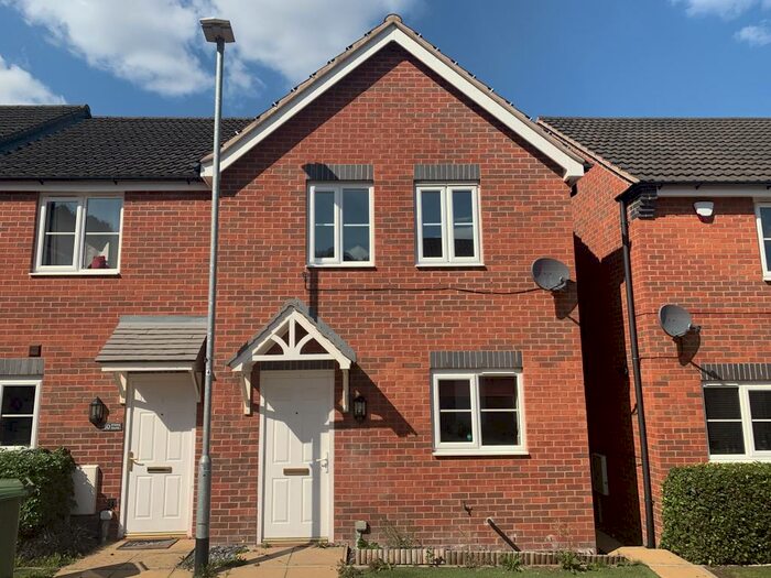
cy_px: 289
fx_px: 579
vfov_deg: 53.1
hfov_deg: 67.3
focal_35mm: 26
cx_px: 386
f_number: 1.8
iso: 25
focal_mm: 4.25
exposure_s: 1/2833
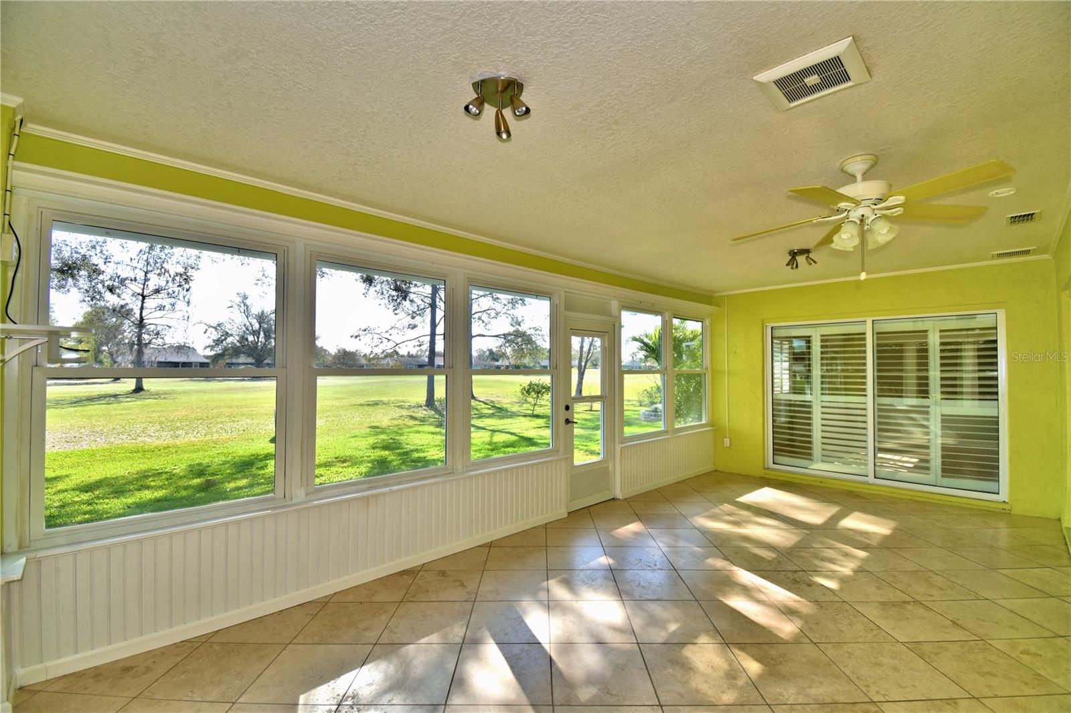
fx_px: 446
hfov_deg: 100.4
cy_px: 356
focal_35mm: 15
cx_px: 536
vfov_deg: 77.3
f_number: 4.5
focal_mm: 10
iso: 100
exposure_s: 1/250
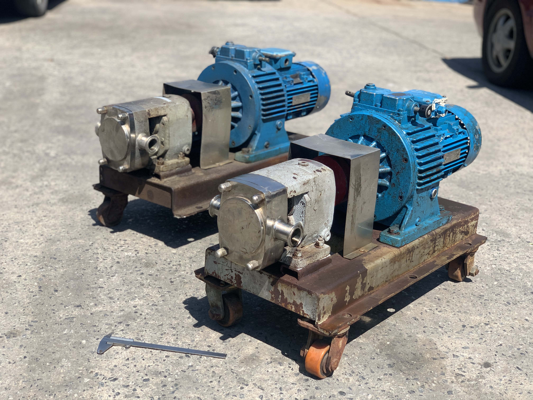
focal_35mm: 52
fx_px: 801
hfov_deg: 36.8
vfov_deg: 28.0
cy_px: 200
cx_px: 266
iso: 16
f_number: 2.4
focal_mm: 6
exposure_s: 1/773
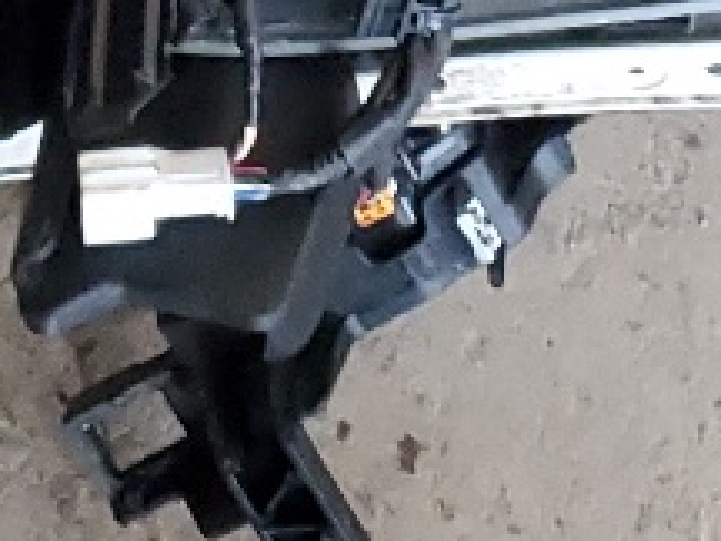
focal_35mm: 193
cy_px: -798
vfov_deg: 7.2
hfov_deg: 10.2
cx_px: 557
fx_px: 4020
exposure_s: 1/33
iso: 357
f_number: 1.5
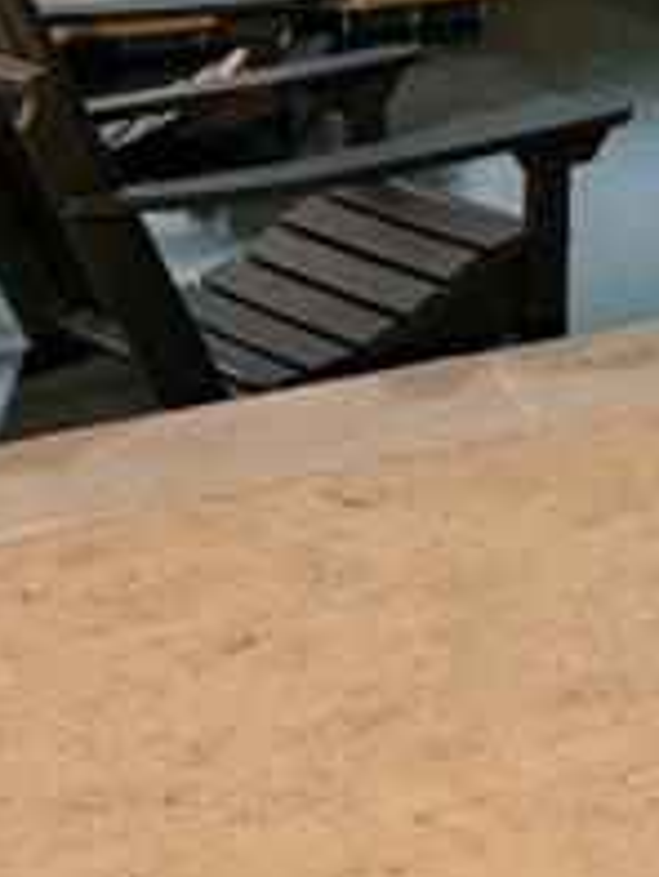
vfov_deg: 18.0
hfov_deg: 12.0
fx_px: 2409
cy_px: -499
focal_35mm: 95
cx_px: 1661
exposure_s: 1/1.67
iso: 400
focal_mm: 19
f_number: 8
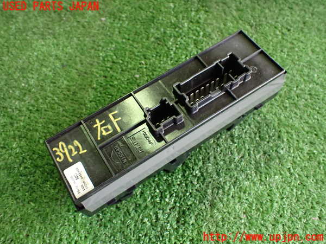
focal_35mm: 30
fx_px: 283
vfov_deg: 46.8
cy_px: 122
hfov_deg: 60.0
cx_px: 163
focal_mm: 5.4
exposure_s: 1/80
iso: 800
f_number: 2.3
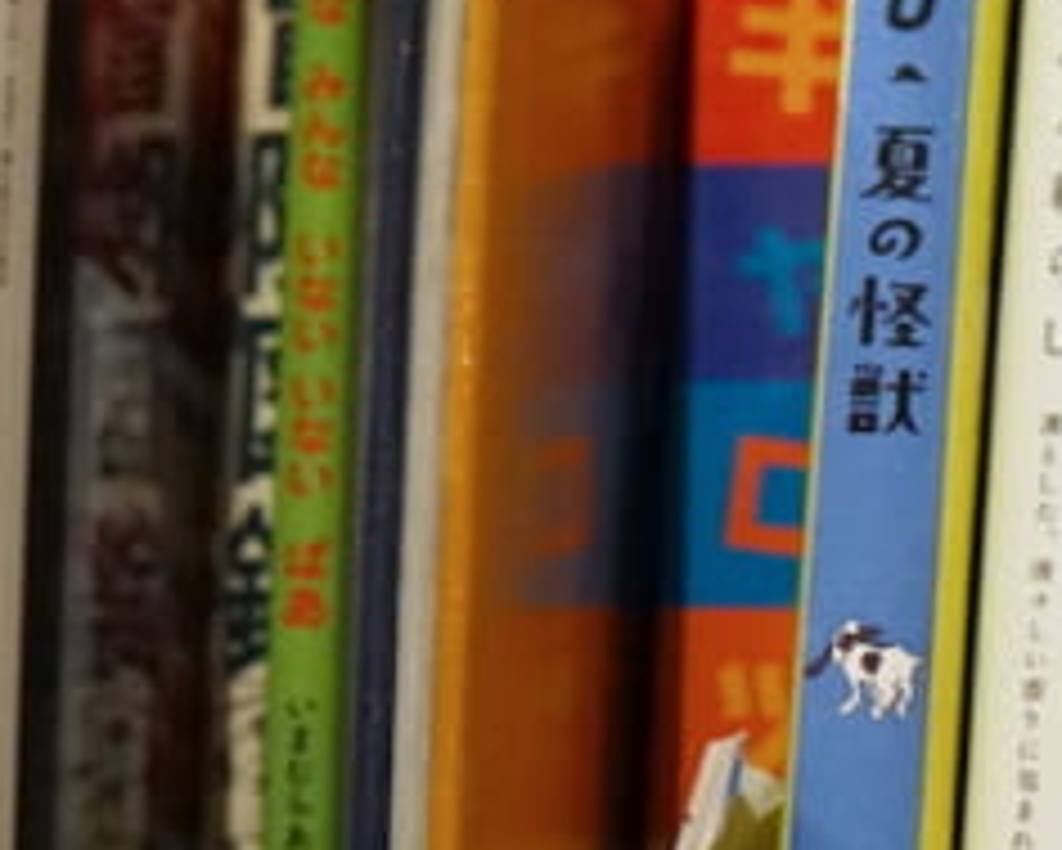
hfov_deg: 16.6
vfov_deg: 14.0
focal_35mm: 110
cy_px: 351
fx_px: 3459
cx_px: 1328
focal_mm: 18
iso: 3200
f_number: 3.5
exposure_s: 1/125
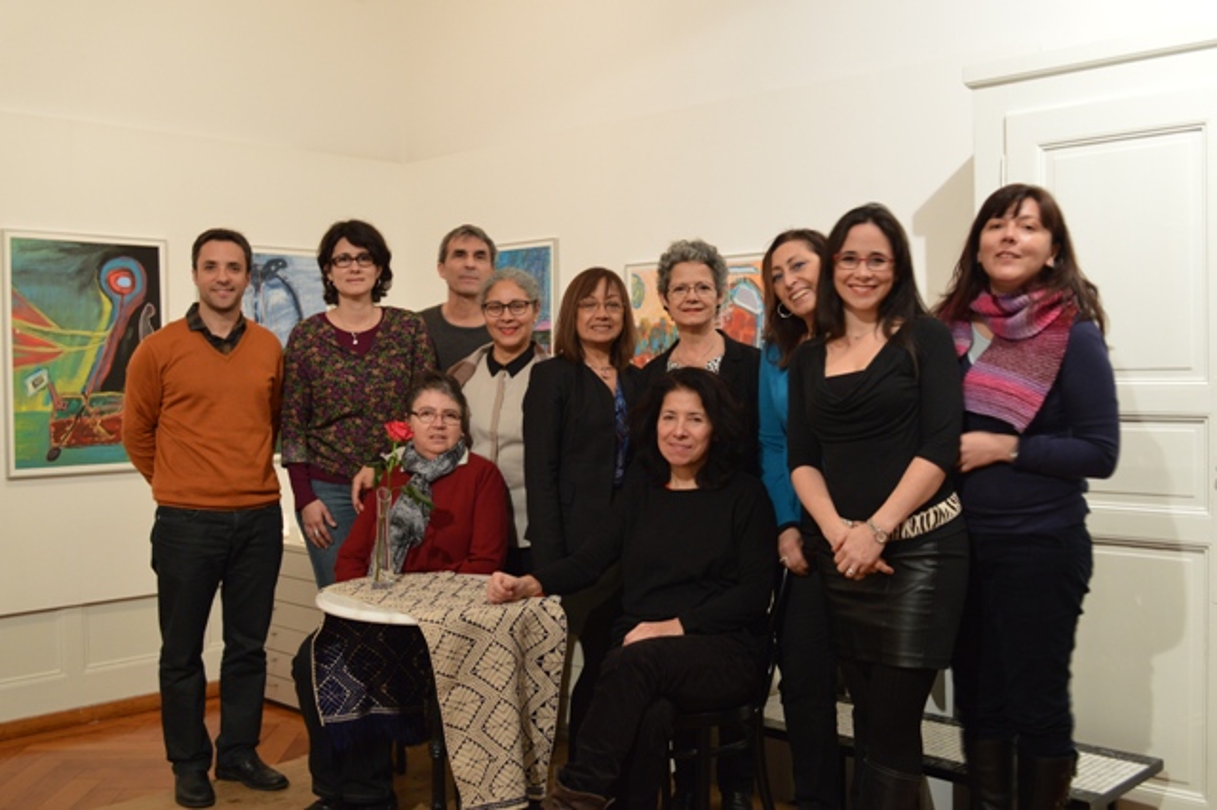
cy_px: 405
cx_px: 608
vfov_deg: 36.8
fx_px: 1216
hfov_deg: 53.2
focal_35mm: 36
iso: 800
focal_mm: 24
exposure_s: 1/4
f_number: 5.6
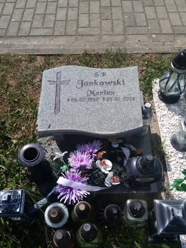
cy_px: 128
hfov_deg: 48.2
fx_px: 208
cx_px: 93
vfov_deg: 61.7
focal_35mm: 29
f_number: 1.8
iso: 105
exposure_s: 1/2179
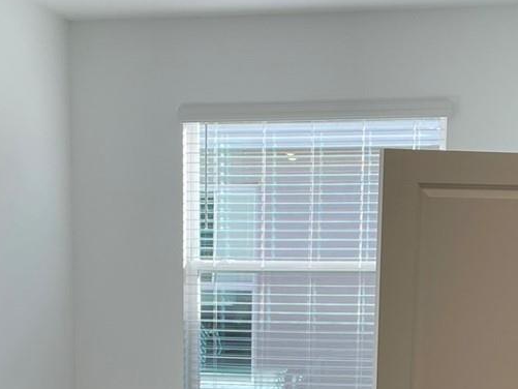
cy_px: 477
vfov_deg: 16.9
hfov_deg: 23.6
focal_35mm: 83
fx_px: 1242
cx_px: 254
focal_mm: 4.2
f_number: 1.6
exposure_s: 1/224
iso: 32
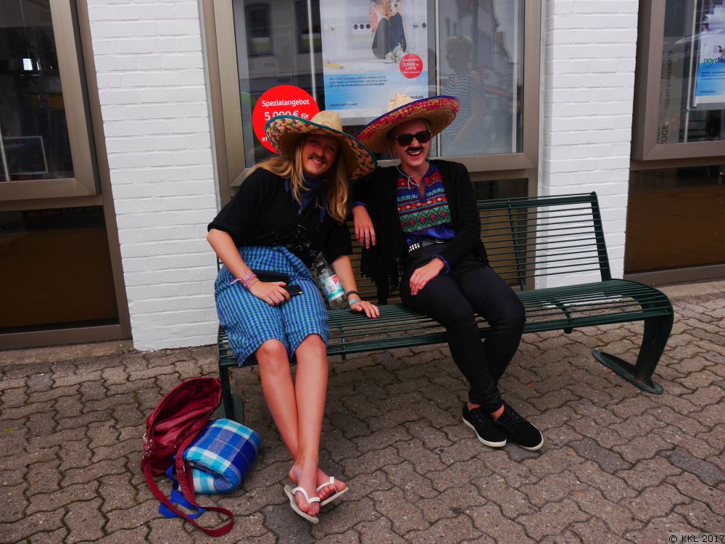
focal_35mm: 28
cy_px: 272
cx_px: 362
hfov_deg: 63.4
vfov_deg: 49.7
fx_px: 586
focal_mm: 14
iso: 160
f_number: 5.6
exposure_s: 1/320
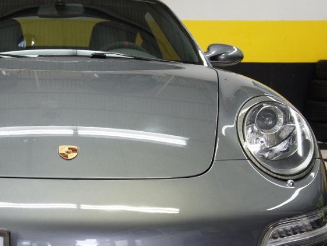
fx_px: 595
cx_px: 58
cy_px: 172
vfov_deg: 23.2
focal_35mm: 63
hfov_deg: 29.9
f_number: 4
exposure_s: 1/40
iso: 400
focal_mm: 24
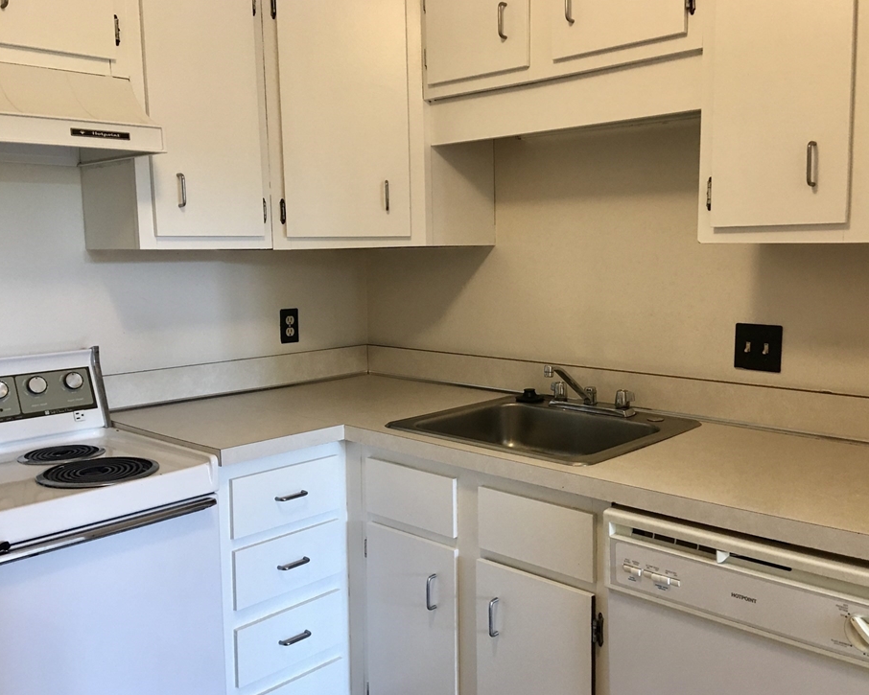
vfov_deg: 45.8
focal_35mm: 32
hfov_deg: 55.6
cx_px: 471
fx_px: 823
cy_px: 352
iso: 50
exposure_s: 1/15
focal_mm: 4.15
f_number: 2.2
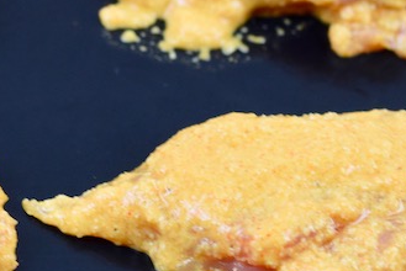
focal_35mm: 490
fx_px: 5526
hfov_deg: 4.2
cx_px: -12
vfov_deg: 2.8
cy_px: 195
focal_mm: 105
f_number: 4.5
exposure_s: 1/80
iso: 400
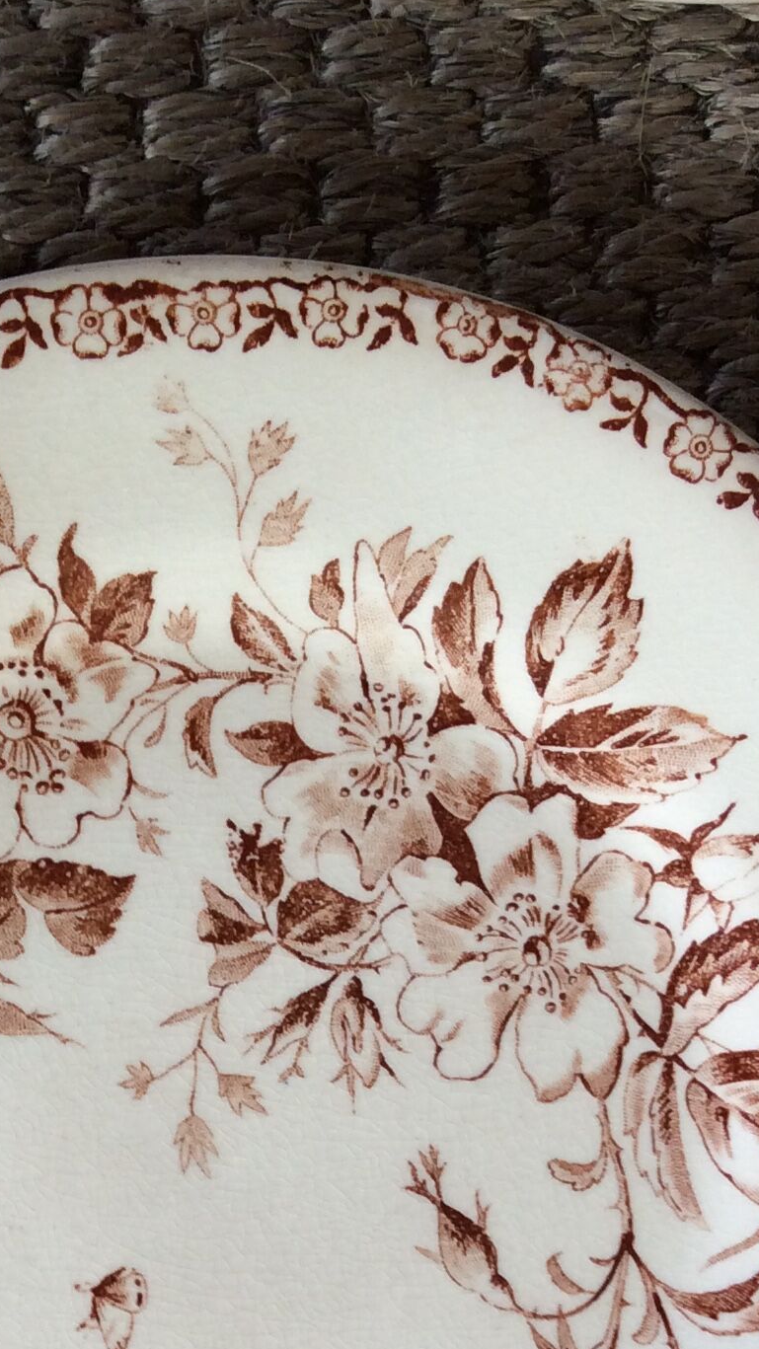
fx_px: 2361
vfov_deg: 30.7
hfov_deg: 18.2
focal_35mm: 66
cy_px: 1174
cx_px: 206
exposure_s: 1/25
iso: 50
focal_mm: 3.3
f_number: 2.4
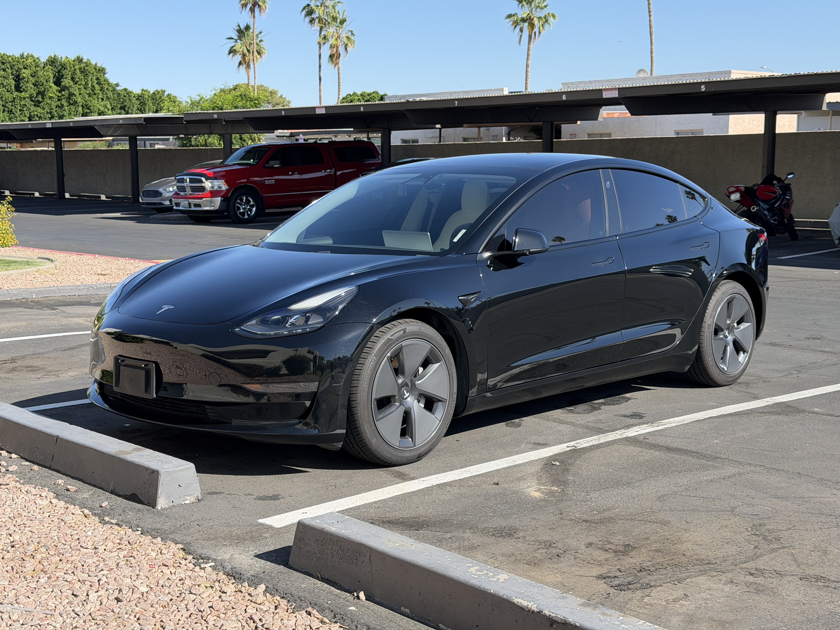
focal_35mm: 48
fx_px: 1165
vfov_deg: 30.3
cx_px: 420
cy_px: 315
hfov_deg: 39.7
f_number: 1.78
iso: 100
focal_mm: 6.76
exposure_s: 1/2577
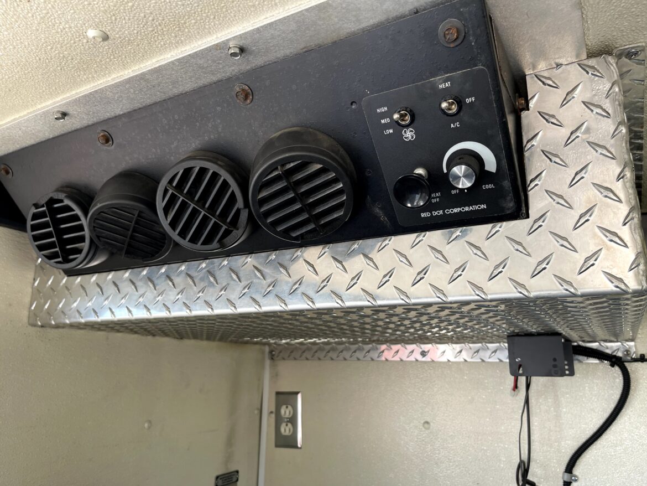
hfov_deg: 67.3
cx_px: 324
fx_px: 486
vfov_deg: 53.1
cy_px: 243
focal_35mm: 26
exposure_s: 1/121
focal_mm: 5.1
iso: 80
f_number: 1.6
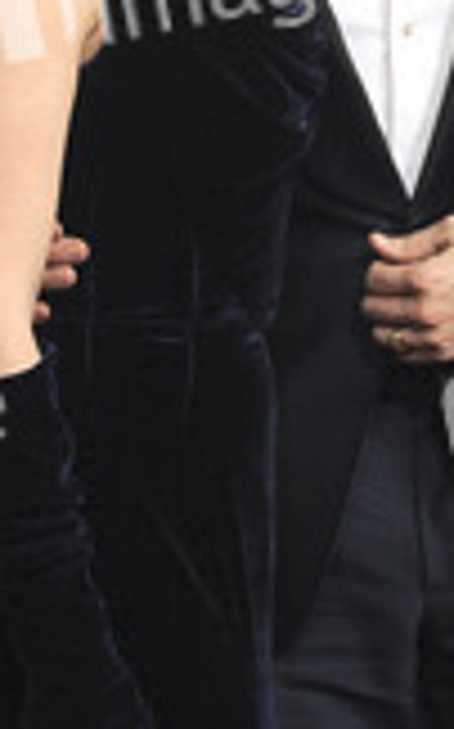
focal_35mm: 216
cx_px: 267
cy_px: 194
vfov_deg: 9.7
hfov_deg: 6.1
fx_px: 4284
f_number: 6.3
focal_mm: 86
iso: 2000
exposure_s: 1/160
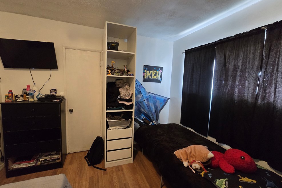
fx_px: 110
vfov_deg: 81.2
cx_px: 137
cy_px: 94
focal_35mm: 14
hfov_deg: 104.2
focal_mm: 2.2
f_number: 2.2
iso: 800
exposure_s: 1/60
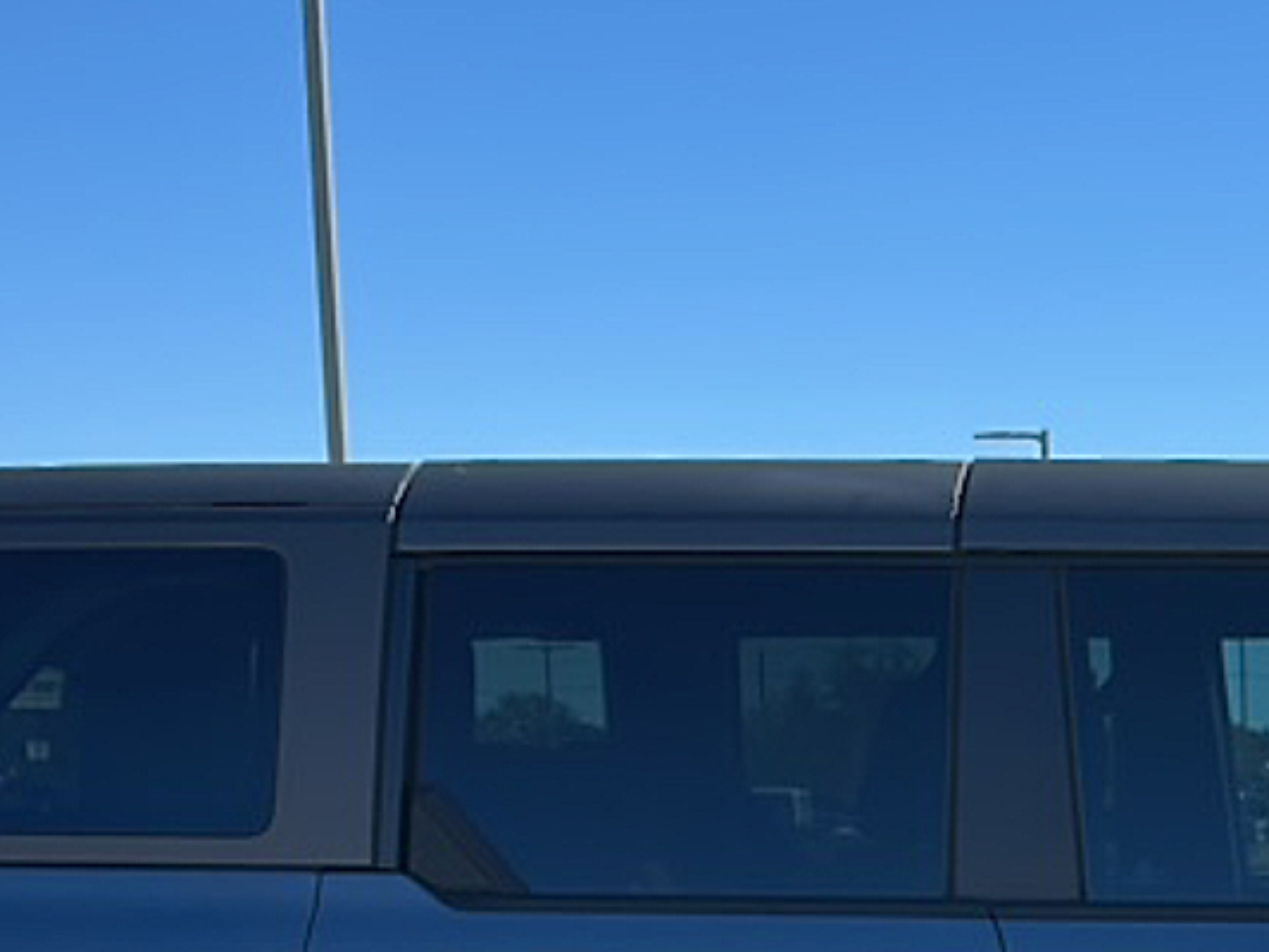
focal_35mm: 75
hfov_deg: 24.7
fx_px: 2750
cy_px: 1128
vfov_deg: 18.6
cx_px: 1290
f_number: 1.78
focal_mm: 6.86
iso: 80
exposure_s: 1/3497
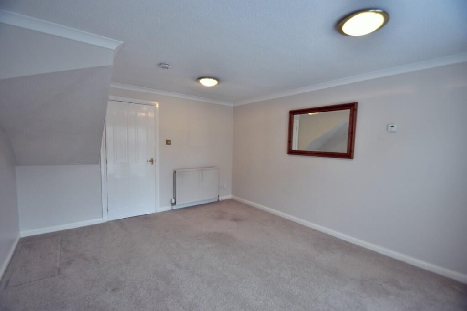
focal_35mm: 15
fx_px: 195
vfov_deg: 77.3
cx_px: 234
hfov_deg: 100.4
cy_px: 156
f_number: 4.5
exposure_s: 1/15
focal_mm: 10
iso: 220
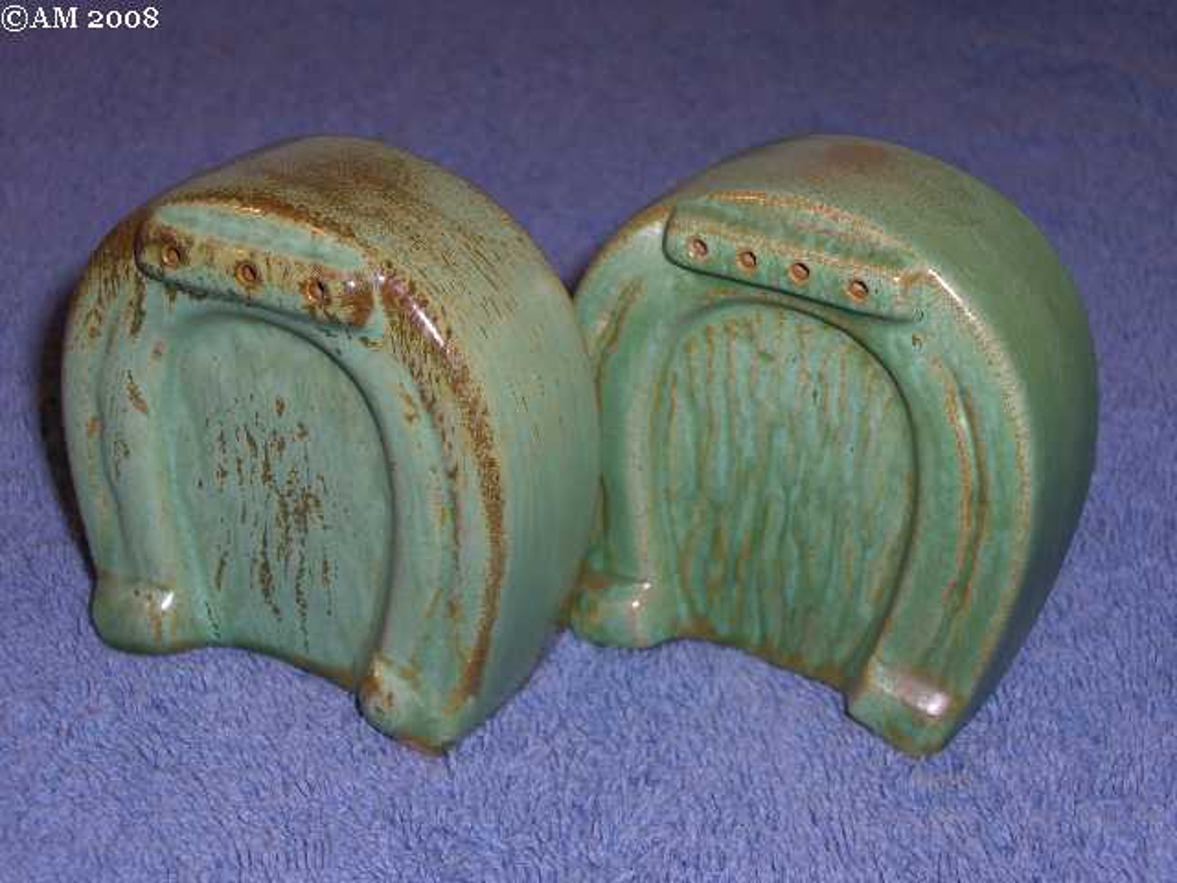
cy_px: 442
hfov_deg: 29.4
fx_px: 2244
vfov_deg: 22.3
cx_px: 588
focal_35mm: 66
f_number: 7.6
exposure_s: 1/30
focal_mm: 13.7
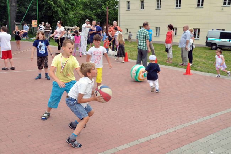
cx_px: 116
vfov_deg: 30.8
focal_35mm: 44
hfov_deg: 45.0
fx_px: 279
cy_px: 77
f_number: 18
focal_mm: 29
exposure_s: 1/125
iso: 500
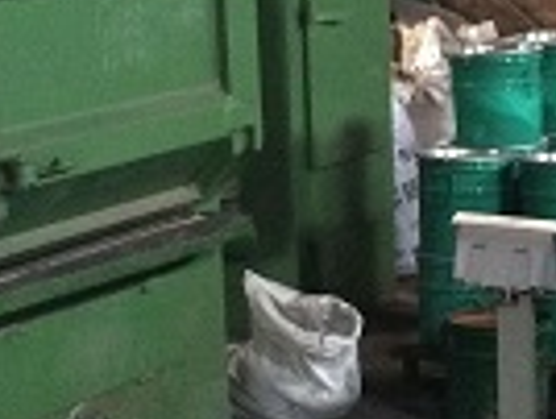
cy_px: 193
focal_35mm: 108
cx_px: 361
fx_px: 1738
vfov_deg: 13.7
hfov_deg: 18.1
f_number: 2.2
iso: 250
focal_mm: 4.15
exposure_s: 1/30
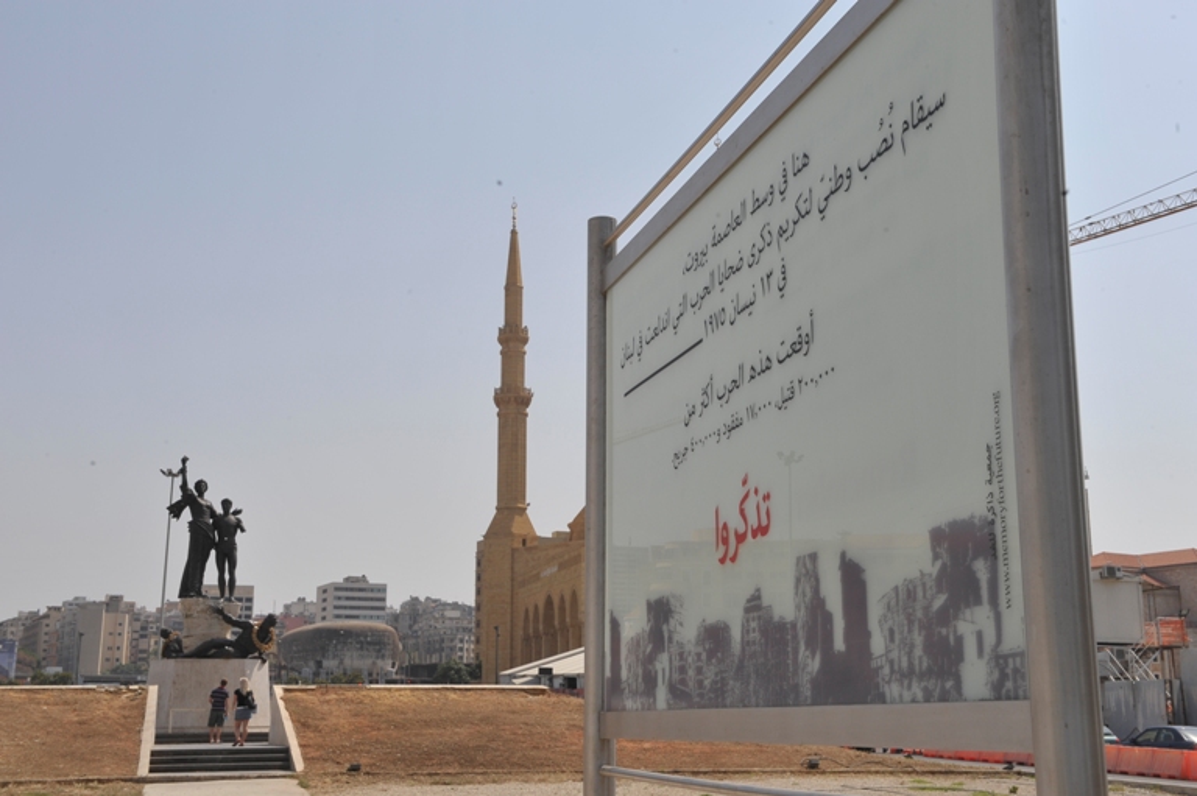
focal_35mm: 48
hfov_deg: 41.1
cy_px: 398
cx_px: 598
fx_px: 1595
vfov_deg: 28.0
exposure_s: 1/640
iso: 400
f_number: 13
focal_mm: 48
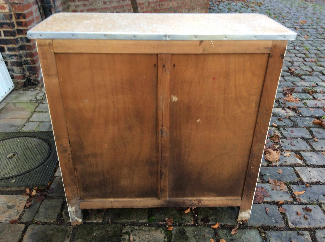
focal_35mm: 32
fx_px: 300
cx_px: 162
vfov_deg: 44.1
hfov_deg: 56.9
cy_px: 121
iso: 40
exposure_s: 1/25
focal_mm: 3.3
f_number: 2.4
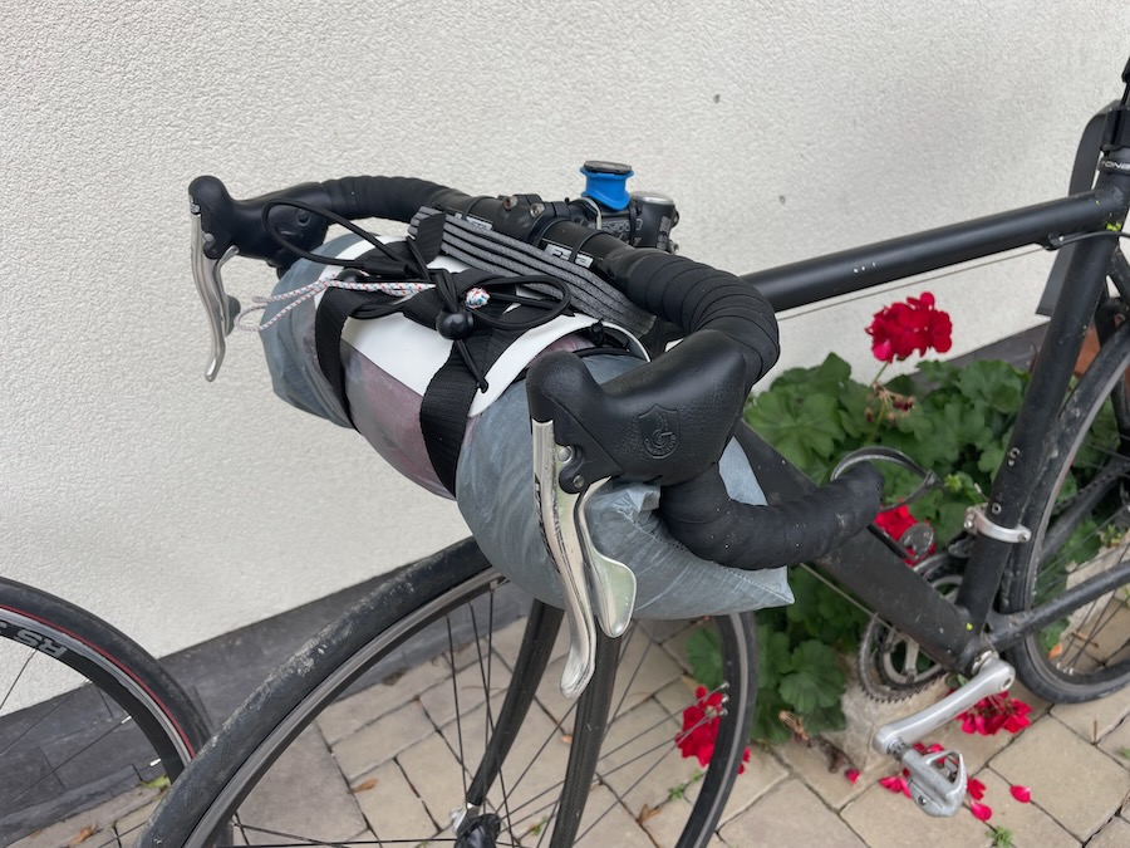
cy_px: 424
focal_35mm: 26
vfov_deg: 53.1
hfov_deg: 67.3
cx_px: 565
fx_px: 849
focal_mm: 4.2
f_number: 1.6
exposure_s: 1/165
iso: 32
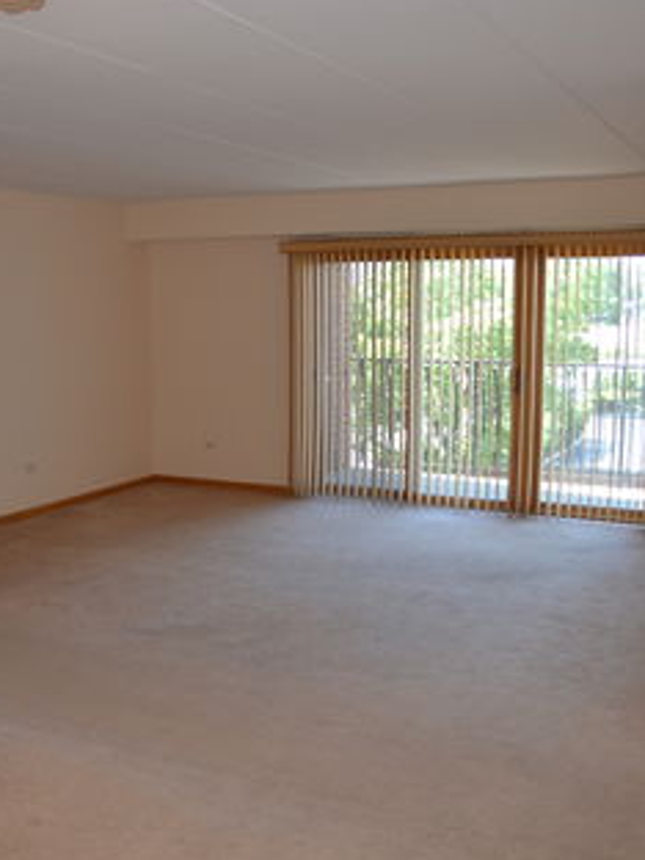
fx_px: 994
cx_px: 251
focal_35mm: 40
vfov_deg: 46.8
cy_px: 430
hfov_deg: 35.8
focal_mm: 18
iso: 400
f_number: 4
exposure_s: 1/125
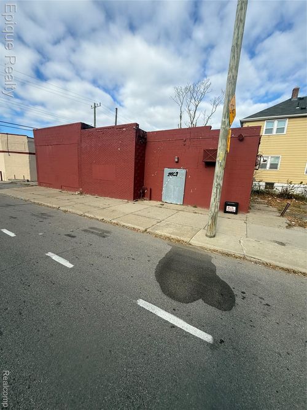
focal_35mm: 14
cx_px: 154
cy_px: 205
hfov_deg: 85.7
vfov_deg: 102.1
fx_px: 166
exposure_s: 1/1017
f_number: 2.2
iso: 50
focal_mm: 2.22
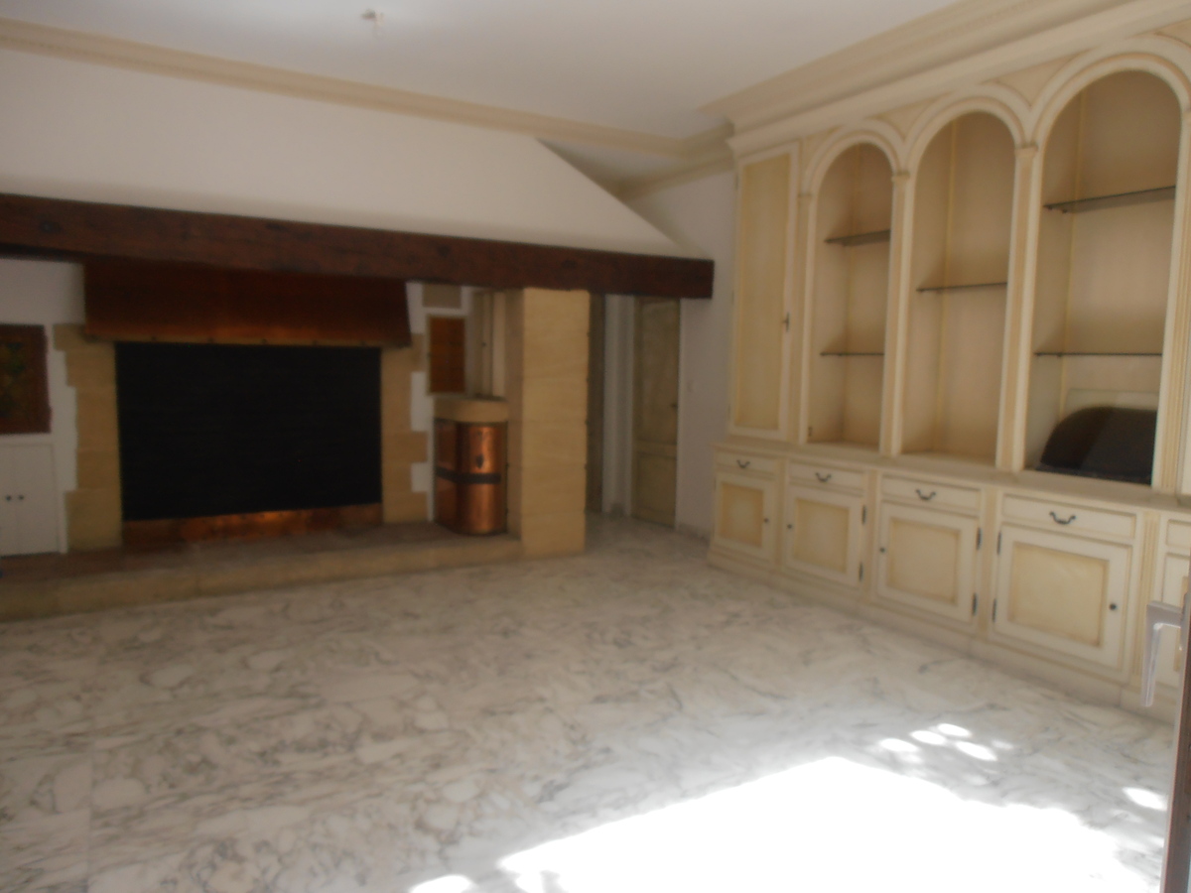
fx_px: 826
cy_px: 446
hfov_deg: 71.6
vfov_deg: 56.8
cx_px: 596
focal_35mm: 24
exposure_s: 1/100
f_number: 3
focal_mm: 4.2
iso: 80
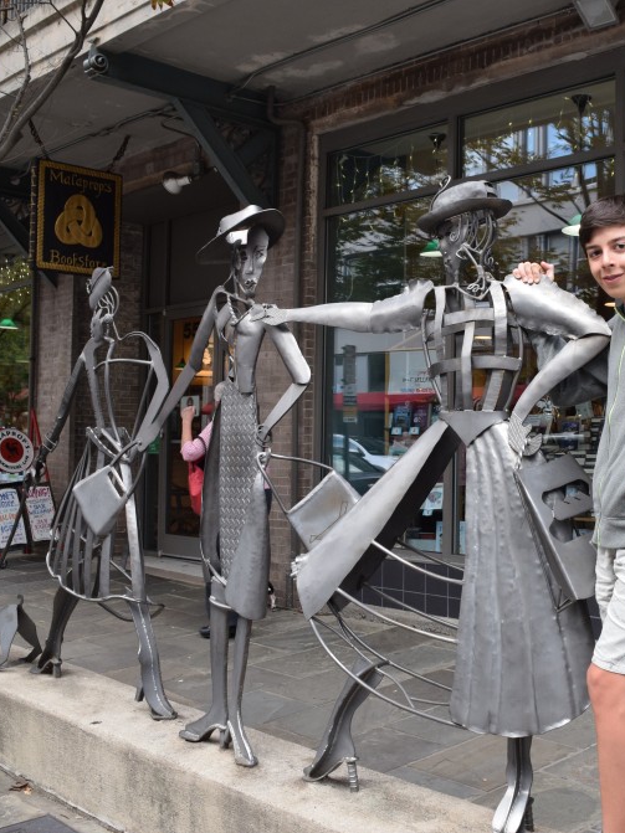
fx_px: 1060
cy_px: 421
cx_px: 462
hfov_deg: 32.3
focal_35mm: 44
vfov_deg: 43.0
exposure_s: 1/125
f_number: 5.6
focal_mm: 20
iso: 720
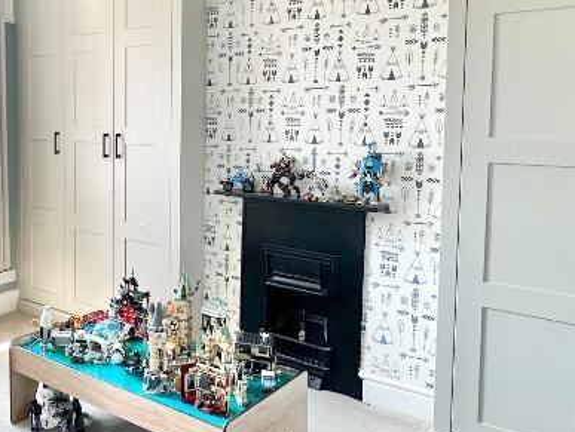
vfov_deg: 38.4
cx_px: 152
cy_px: 154
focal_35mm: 37
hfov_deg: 48.4
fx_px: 615
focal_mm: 2.22
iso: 80
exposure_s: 1/99
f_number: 2.2
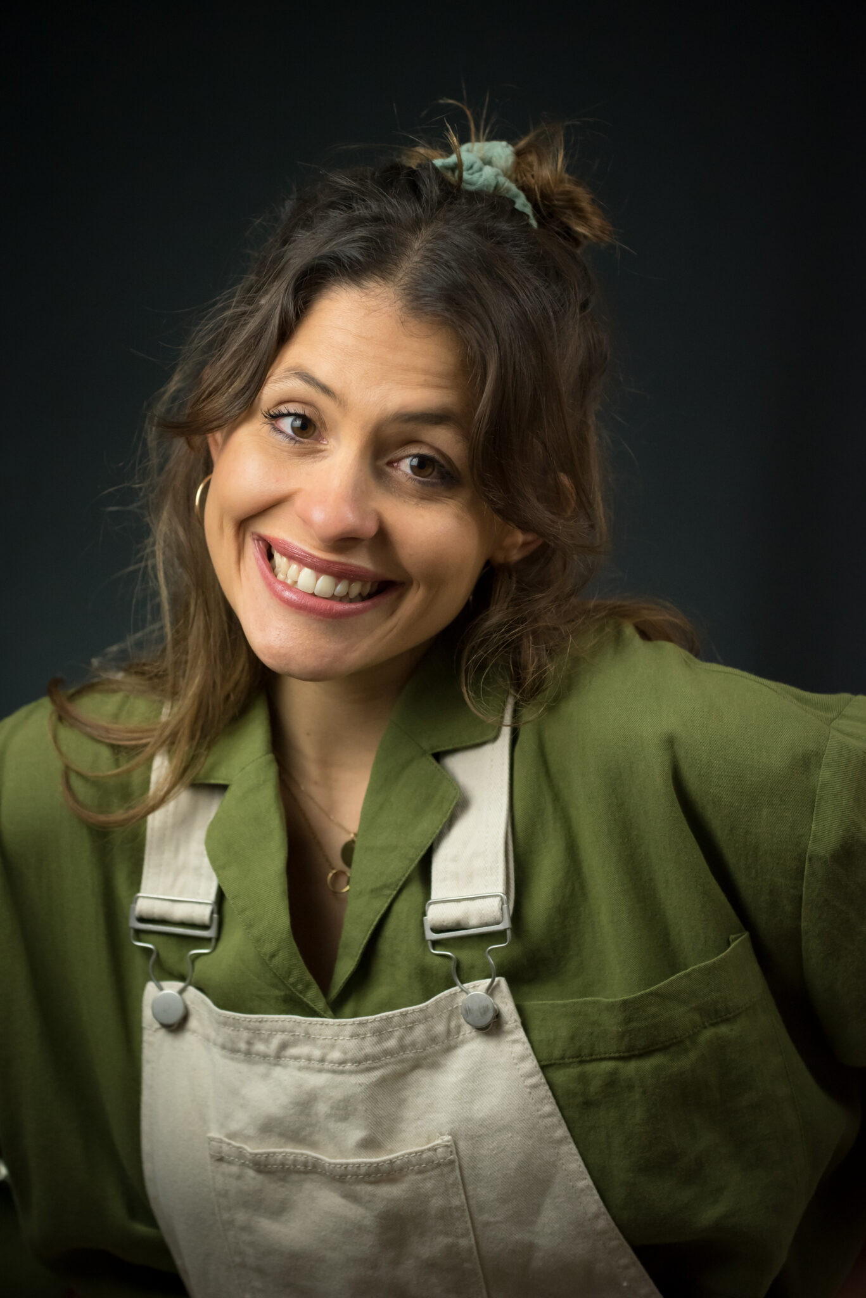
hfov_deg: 13.1
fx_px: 3785
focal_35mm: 105
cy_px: 649
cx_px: 433
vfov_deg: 19.4
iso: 3200
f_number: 4
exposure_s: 1/800
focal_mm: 105
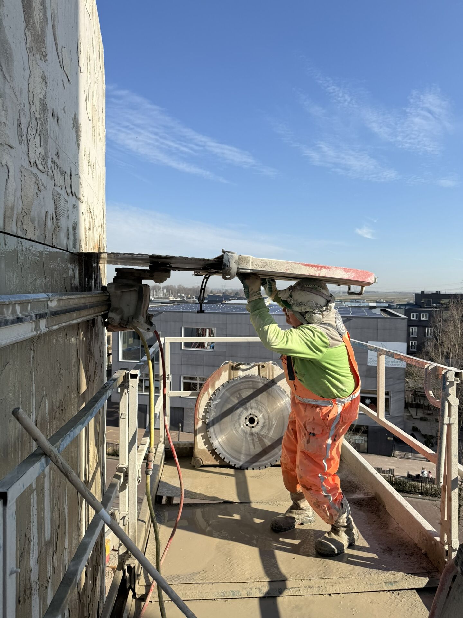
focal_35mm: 24
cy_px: 309
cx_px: 232
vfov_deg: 71.6
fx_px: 428
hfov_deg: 56.8
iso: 80
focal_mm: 6.76
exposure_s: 1/4405
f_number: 1.78
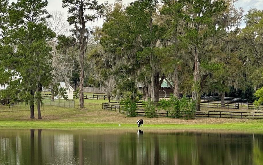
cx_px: 68
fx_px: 1032
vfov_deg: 9.1
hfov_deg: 14.5
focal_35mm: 144
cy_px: 125
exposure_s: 1/521
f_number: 2.8
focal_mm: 9
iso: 32
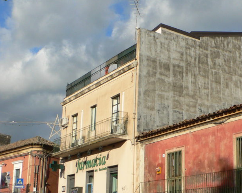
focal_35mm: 57
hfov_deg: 32.1
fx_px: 408
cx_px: 194
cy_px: 136
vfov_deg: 26.4
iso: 80
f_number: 4.6
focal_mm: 4.6
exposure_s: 1/400
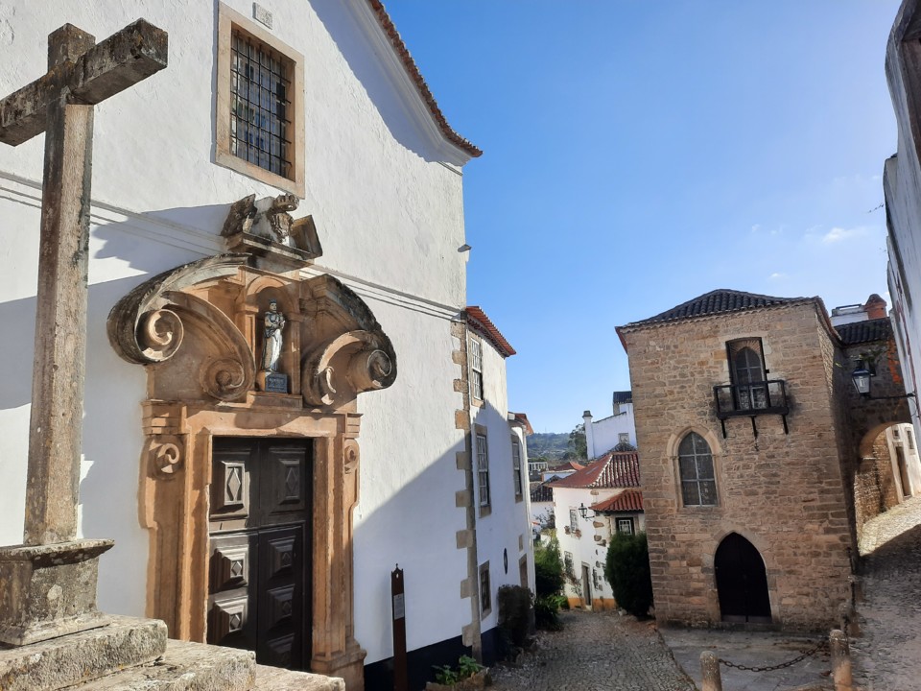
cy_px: 346
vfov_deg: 54.9
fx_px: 665
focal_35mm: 25
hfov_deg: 69.4
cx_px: 460
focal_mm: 4.6
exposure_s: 1/1264
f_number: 2
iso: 32
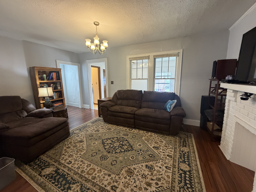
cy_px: 96
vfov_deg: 85.7
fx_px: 104
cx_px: 128
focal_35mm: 14
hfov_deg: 102.1
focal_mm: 2.22
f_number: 2.2
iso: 400
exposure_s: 1/60
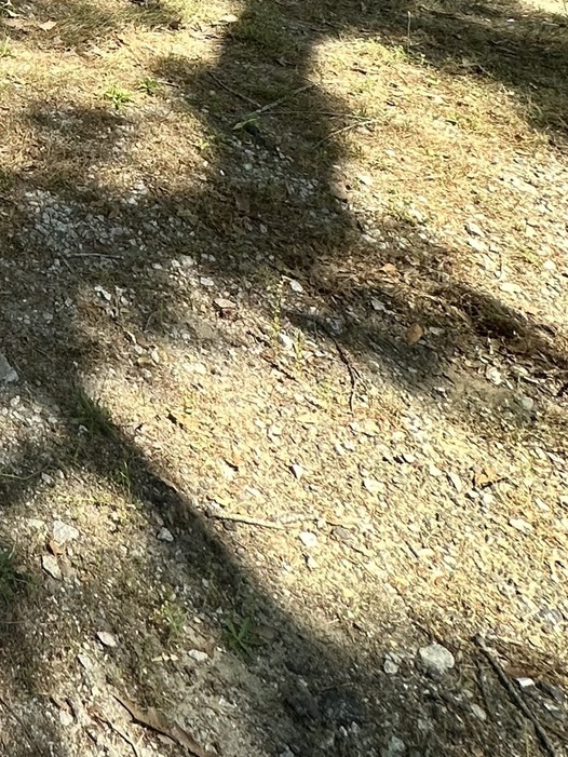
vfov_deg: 29.0
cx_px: -364
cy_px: -332
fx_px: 1006
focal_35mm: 46
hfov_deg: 22.9
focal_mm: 2.22
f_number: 2.2
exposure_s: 1/619
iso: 40
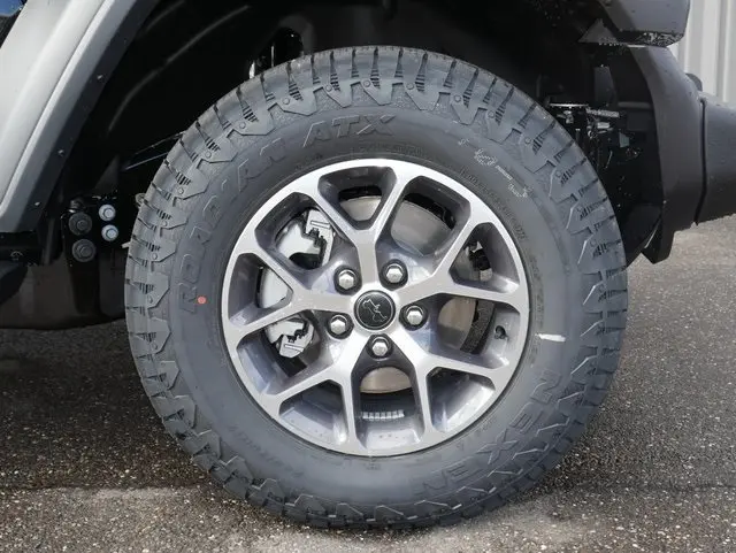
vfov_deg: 37.8
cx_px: 368
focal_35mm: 38
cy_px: 276
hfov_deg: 48.9
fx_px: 809
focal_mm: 19
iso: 200
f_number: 7.1
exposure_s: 1/80
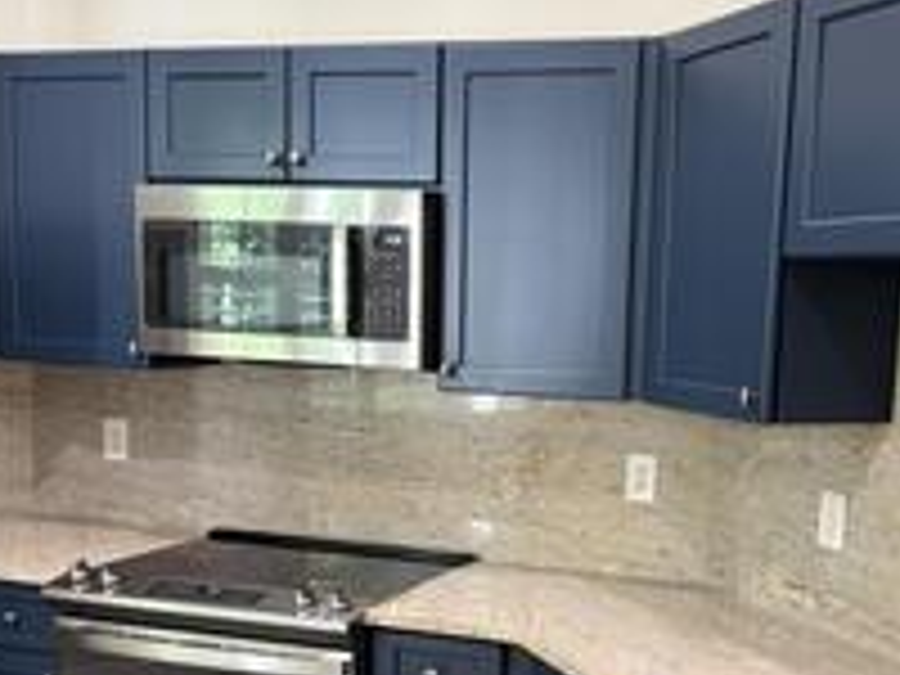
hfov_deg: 39.3
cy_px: 486
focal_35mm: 48
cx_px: 580
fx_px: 1248
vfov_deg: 29.9
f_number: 1.78
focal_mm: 6.76
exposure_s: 1/60
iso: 200
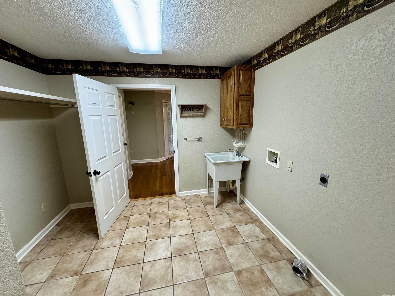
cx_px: 198
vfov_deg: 85.7
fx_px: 160
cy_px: 148
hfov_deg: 102.1
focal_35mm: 14
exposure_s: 1/120
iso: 250
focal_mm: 2.22
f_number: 2.2
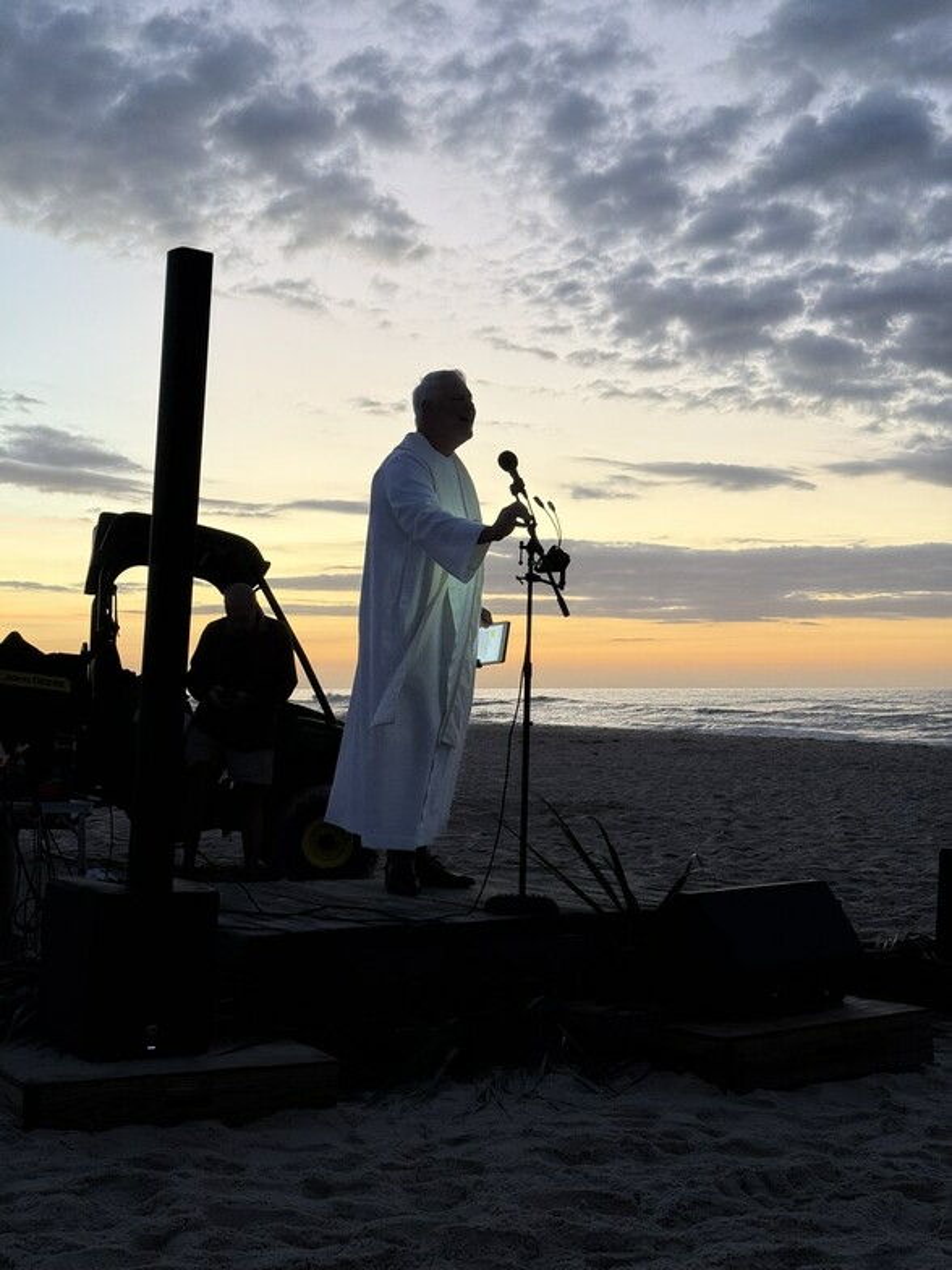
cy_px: 635
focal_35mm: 48
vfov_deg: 39.7
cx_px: 476
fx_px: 1760
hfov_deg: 30.3
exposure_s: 1/60
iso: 100
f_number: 1.78
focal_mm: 6.76
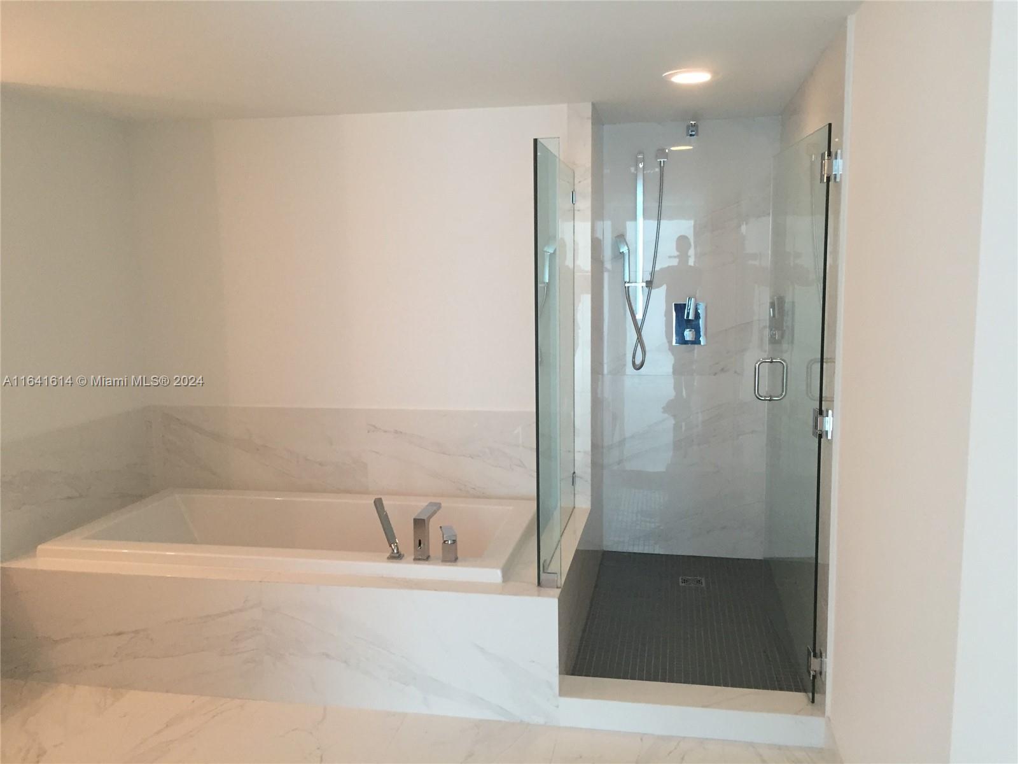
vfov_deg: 48.2
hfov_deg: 61.7
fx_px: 853
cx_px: 509
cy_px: 382
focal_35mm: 29
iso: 125
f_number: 2.2
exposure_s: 1/30
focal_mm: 4.15
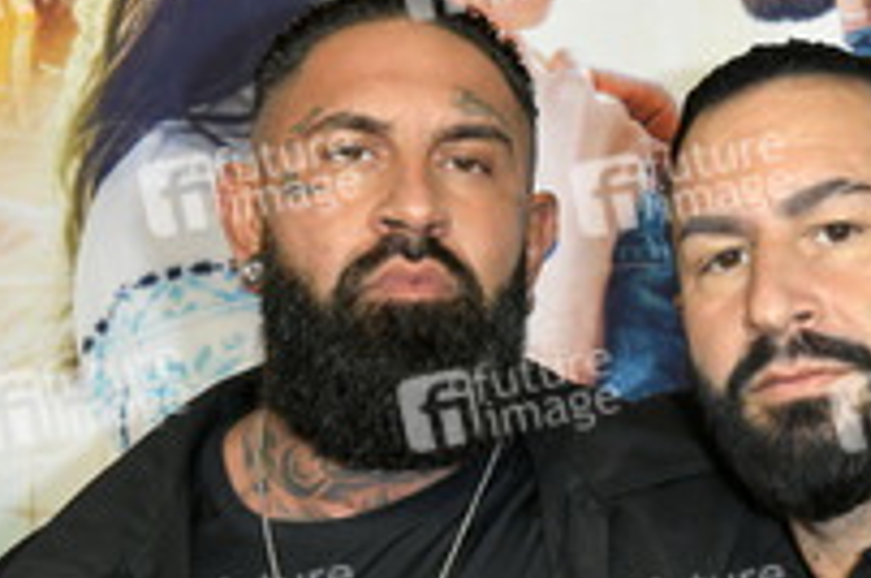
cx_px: 567
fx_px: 2971
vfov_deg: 11.0
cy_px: 509
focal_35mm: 123
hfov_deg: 16.6
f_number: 9
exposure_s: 1/250
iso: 1600
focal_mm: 55
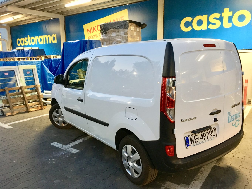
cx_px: 126
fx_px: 211
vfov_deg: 48.2
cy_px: 94
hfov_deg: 61.7
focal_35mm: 29
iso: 200
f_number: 2.2
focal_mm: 4.15
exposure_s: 1/17
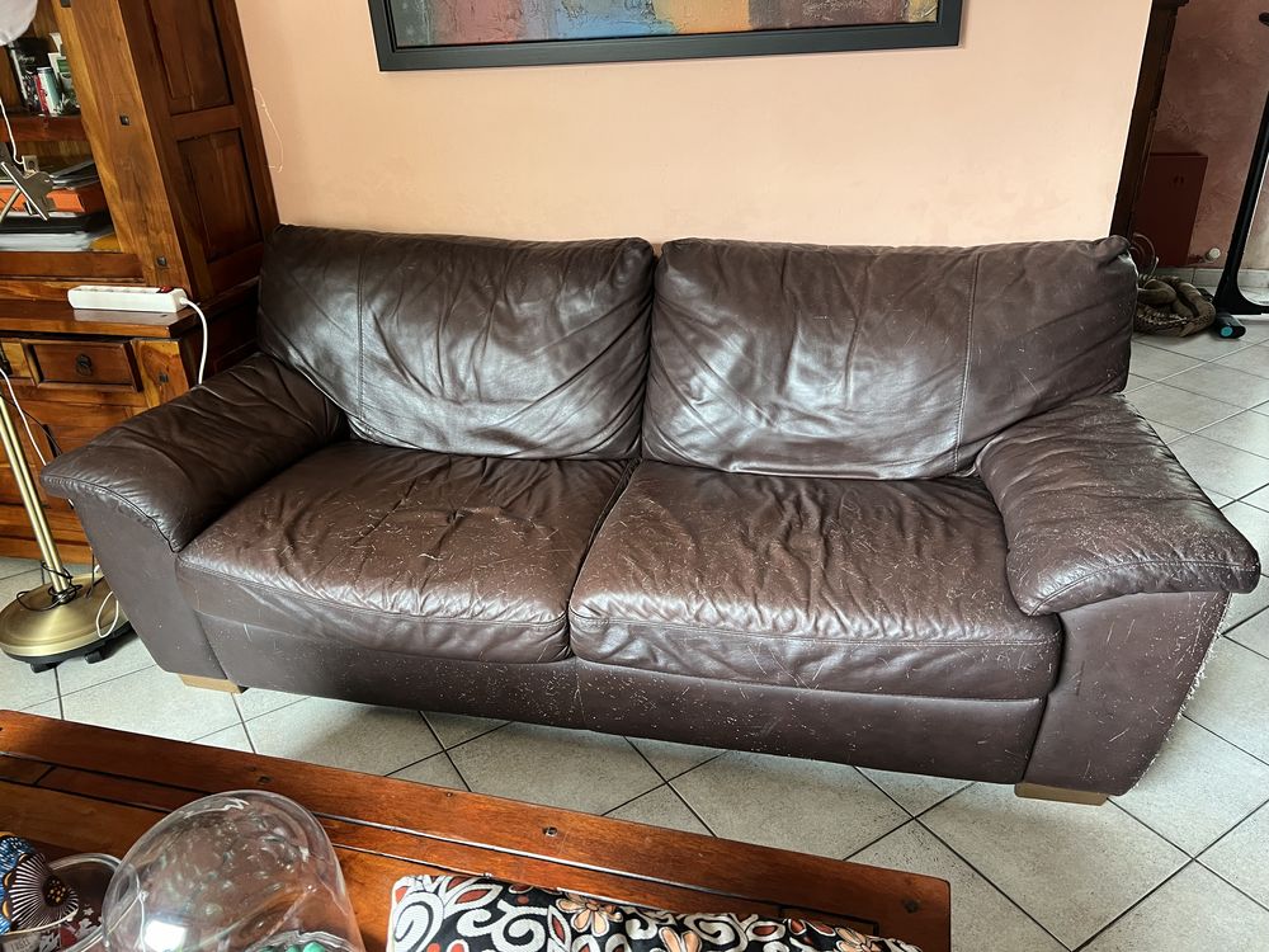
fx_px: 953
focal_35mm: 26
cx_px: 634
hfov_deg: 67.3
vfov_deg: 53.1
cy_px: 476
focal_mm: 5.7
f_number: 1.5
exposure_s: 1/50
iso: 200
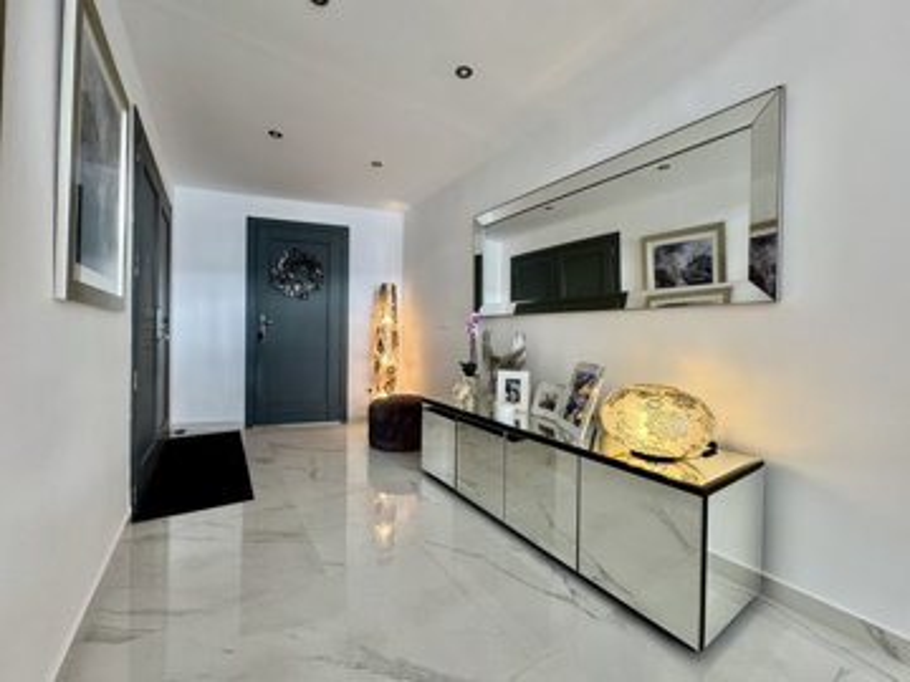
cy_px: 341
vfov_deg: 85.7
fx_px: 368
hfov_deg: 102.1
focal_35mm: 14
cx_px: 455
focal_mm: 2.22
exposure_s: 1/50
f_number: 2.2
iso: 160
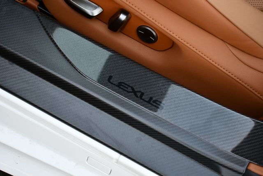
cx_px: 132
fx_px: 526
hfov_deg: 28.0
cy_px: 88
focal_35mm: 72
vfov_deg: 19.0
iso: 500
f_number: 4.8
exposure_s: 1/250
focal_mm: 36
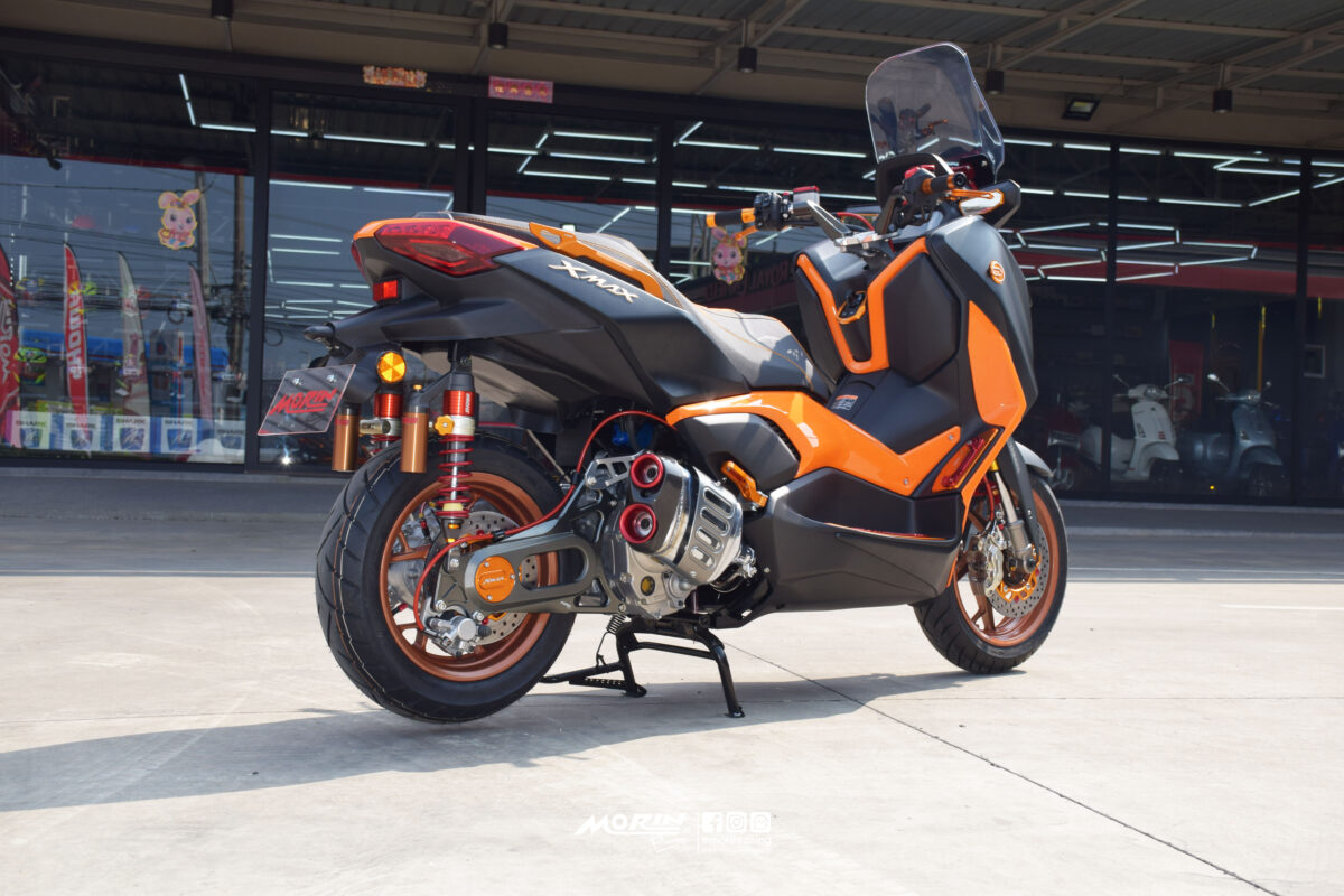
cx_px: 672
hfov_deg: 49.6
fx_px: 1456
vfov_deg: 34.2
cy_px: 448
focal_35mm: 39
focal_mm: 26
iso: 200
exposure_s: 1/1600
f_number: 3.8
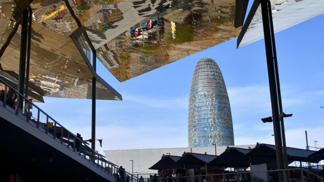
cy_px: 100
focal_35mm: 51
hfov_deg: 40.5
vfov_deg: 23.5
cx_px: 146
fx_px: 438
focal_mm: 42
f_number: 9
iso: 100
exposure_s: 1/320
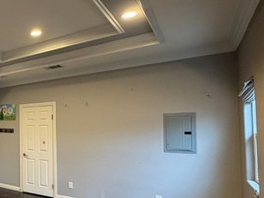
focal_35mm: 31
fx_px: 237
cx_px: -20
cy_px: 123
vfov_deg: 45.1
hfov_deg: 45.4
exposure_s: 1/60
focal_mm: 2.22
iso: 250
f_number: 2.2
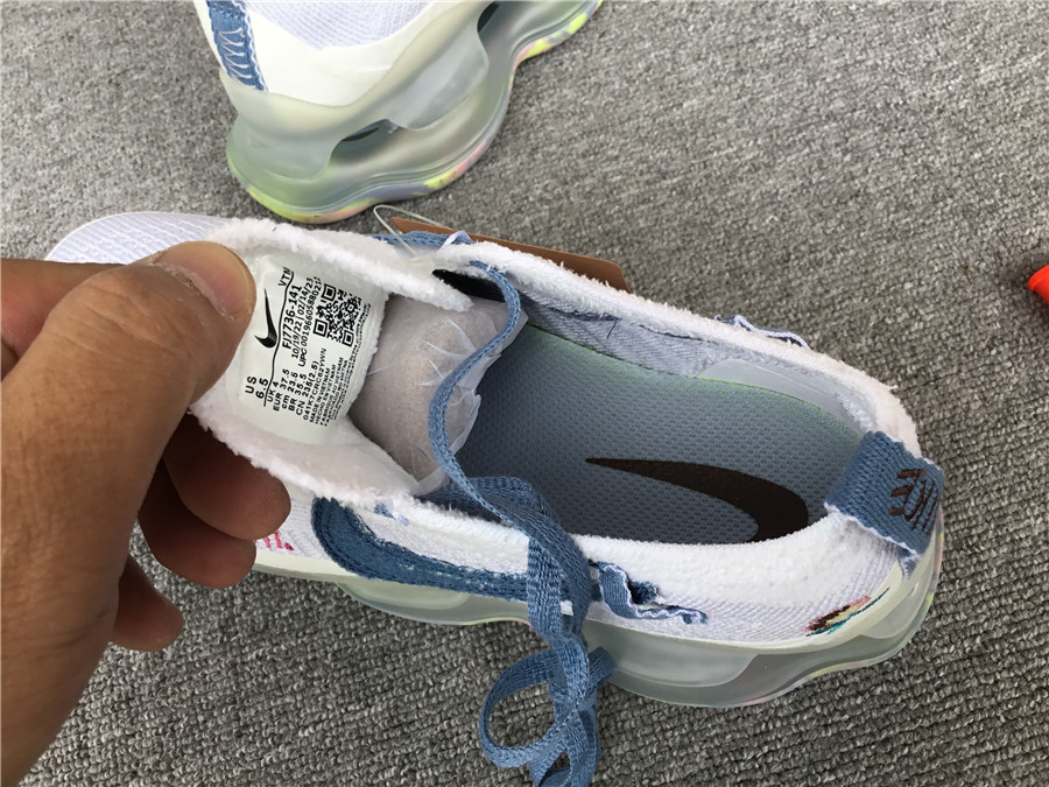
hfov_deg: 58.4
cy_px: 394
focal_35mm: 31
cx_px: 524
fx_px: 939
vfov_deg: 45.4
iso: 25
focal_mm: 3.3
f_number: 2.4
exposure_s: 1/148
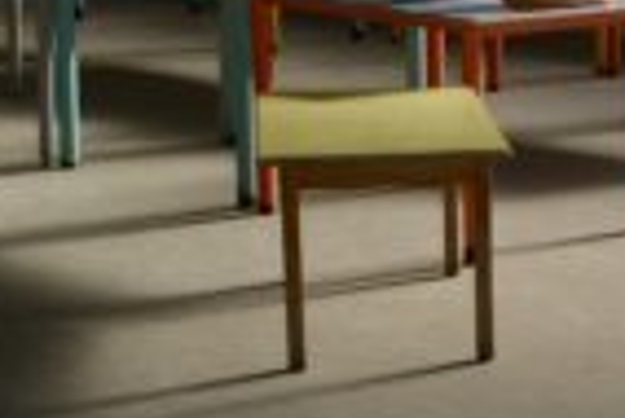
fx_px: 2311
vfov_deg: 10.3
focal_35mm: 133
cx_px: 1369
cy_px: 66
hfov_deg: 12.8
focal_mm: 18
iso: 140
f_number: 5.6
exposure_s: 1/125
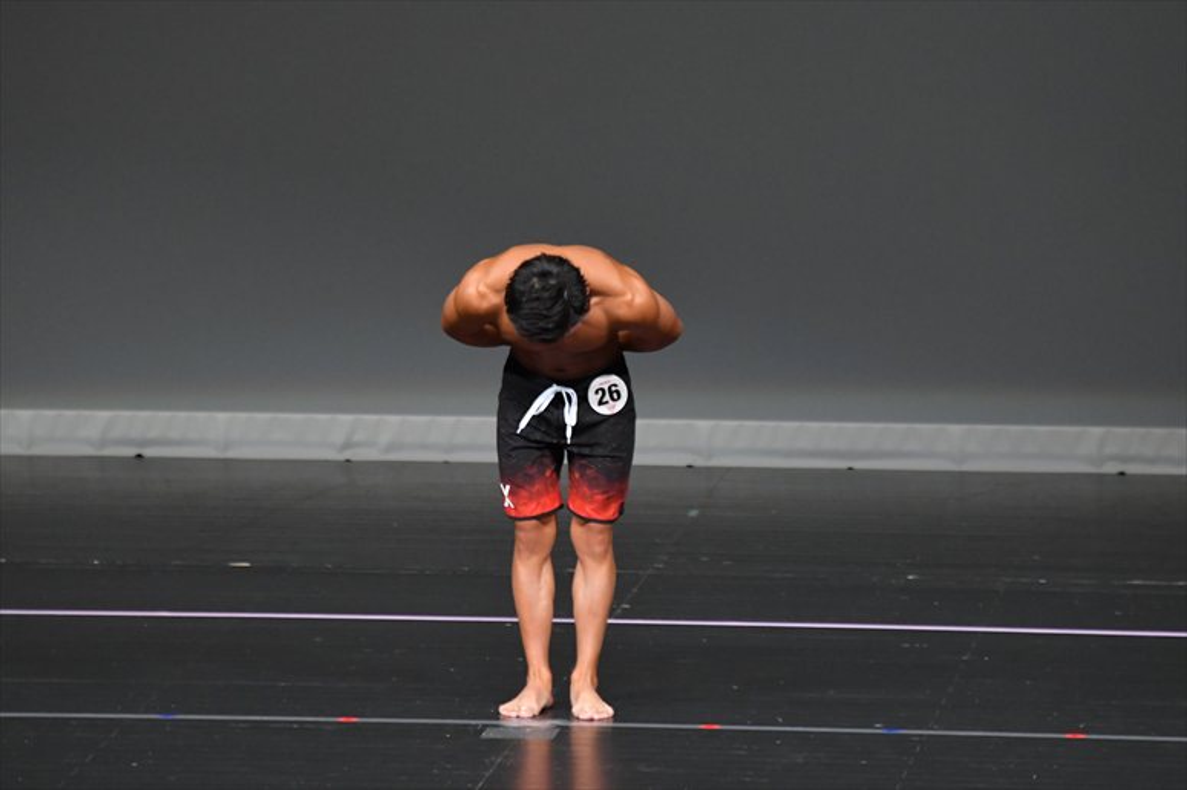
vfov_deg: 4.0
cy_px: 395
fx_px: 11370
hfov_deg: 6.0
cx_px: 594
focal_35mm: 345
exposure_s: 1/400
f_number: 5.6
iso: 4000
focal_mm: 230
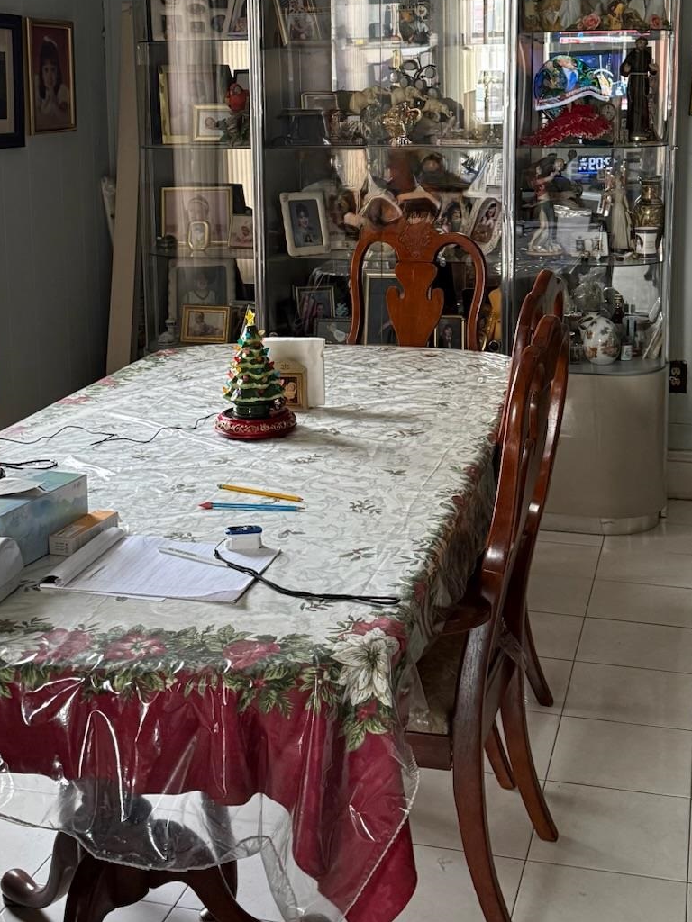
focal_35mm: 48
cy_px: 260
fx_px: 1279
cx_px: 338
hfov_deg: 30.3
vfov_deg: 38.9
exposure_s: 1/60
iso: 400
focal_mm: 6.76
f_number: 1.78
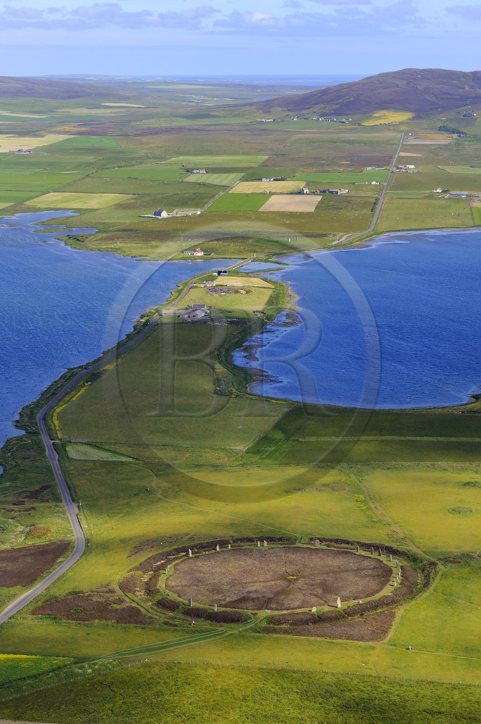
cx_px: 240
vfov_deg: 23.9
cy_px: 362
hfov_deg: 16.0
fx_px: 1706
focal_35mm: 85
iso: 400
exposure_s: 1/800
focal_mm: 85
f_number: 6.3
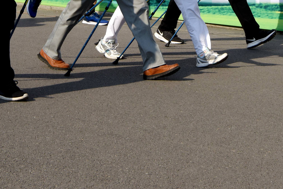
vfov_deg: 8.3
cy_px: -119
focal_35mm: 161
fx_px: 1266
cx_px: 191
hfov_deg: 12.7
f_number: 11
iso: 320
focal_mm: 44
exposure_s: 1/800
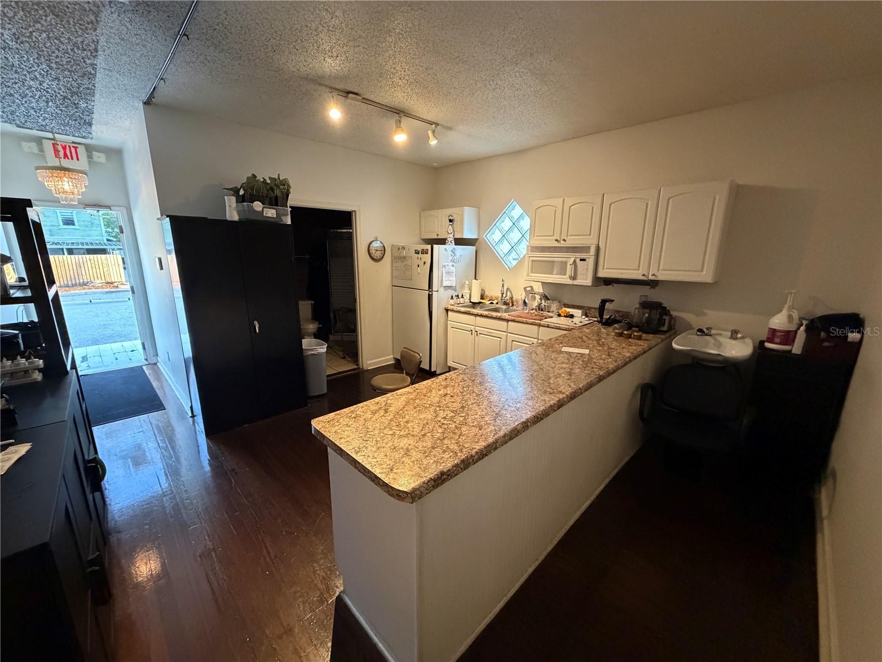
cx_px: 441
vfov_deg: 85.7
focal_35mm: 14
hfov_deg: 102.1
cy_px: 331
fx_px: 357
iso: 1000
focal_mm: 2.22
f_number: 2.2
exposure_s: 1/60
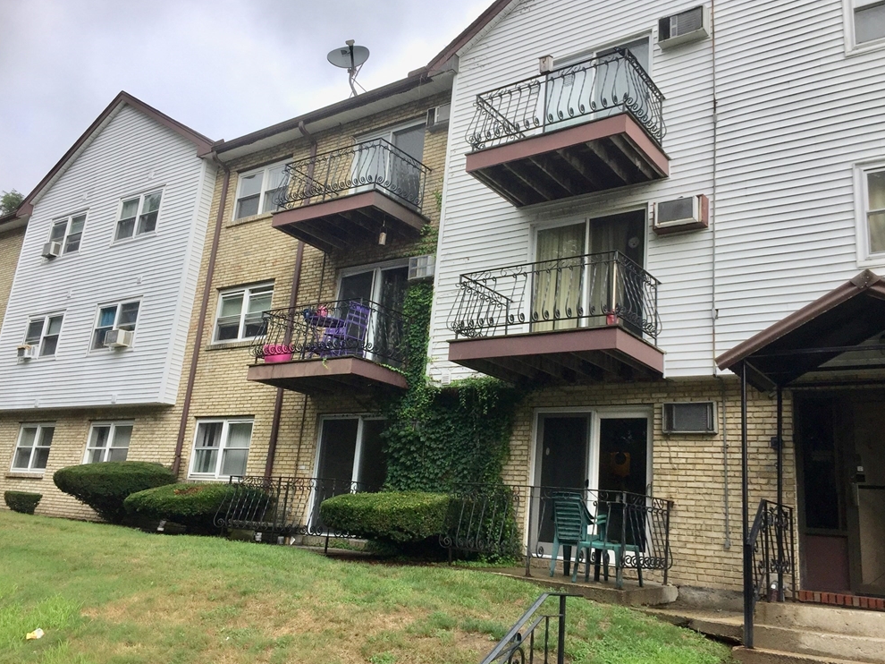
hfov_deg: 60.0
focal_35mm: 30
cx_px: 448
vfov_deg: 46.8
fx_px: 767
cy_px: 323
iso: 32
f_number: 2.2
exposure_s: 1/860
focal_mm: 4.15
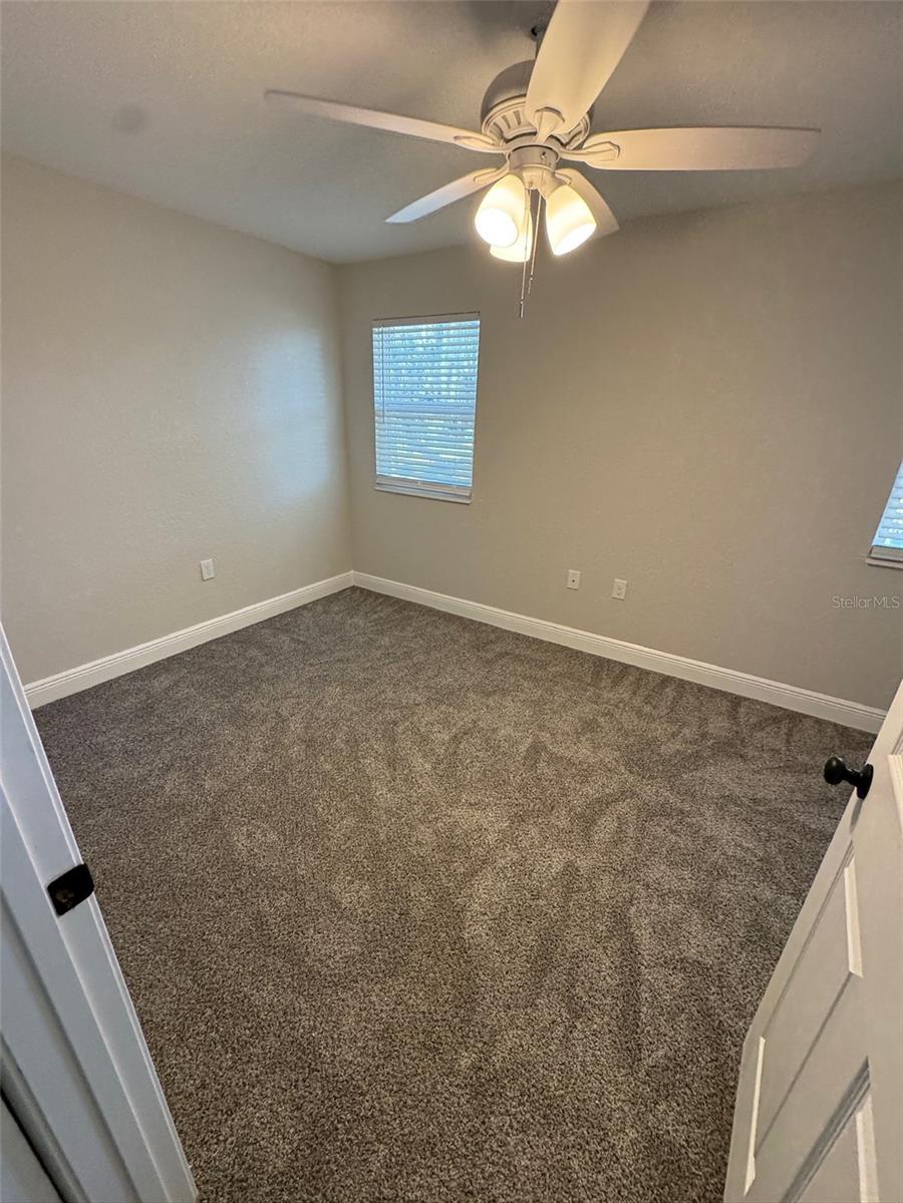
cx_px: 452
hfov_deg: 85.7
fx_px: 487
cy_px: 602
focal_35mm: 14
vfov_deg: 102.1
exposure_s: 1/120
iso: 320
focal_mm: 2.22
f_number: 2.2
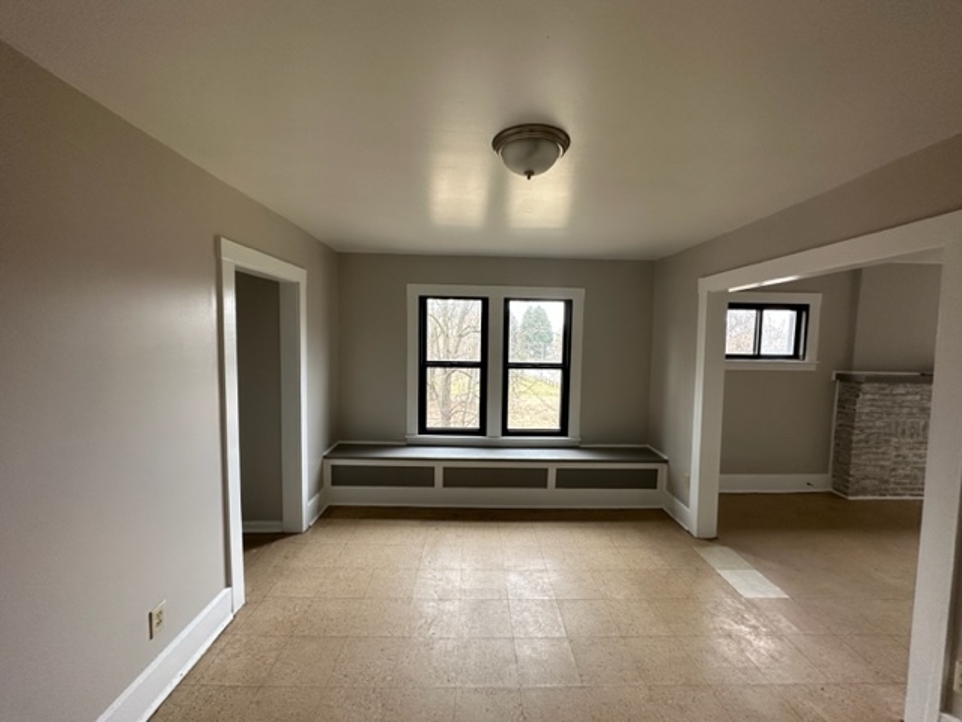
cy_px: 361
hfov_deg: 102.1
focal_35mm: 14
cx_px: 481
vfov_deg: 85.7
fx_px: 389
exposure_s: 1/99
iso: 125
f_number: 2.2
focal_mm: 2.22
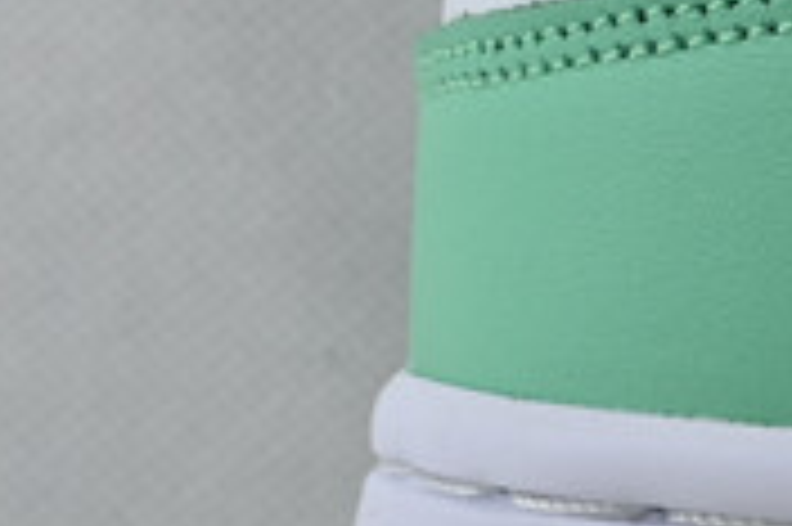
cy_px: -27
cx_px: 2277
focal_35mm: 337
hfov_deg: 5.7
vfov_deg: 4.1
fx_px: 7416
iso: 100
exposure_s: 1/100
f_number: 5
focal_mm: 33
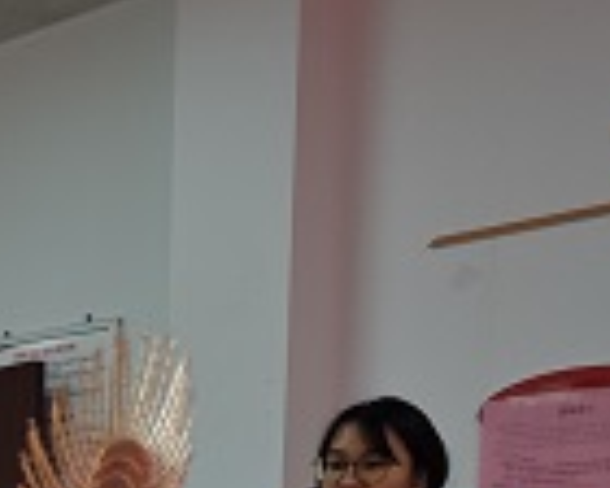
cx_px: -662
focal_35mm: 96
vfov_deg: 14.1
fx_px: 1733
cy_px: 902
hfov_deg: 15.4
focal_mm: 6.55
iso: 125
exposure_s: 1/100
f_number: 1.6
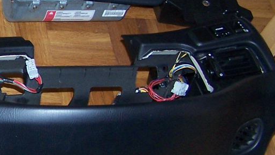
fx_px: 911
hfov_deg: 15.9
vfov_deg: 9.7
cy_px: 67
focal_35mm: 125
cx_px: -119
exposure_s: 1/60
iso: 140
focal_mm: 6.3
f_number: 2.8
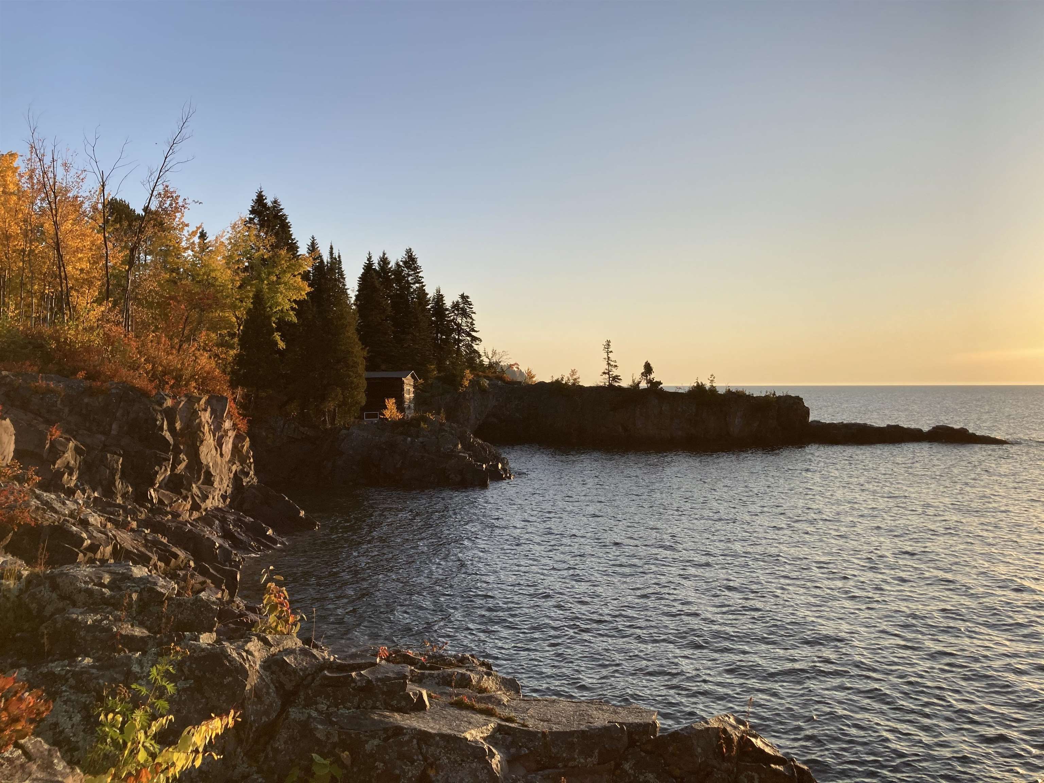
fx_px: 844
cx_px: 522
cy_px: 392
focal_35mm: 28
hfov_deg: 63.4
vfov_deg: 49.7
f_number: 1.8
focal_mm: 3.99
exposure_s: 1/1297
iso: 20
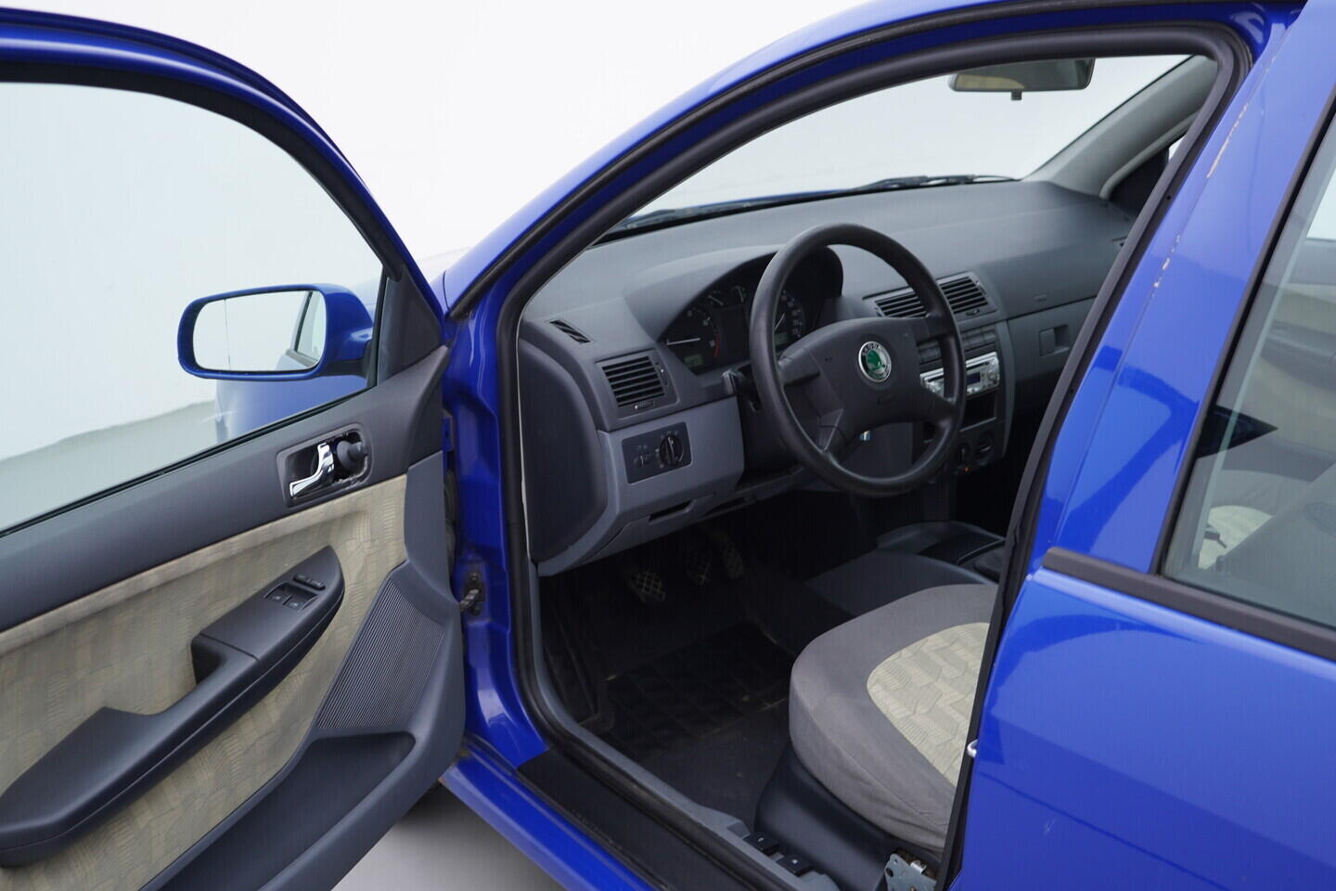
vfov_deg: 36.9
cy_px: 446
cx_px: 668
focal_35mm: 36
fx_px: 1336
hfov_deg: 53.1
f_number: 3.2
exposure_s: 1/50
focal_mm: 24
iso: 125
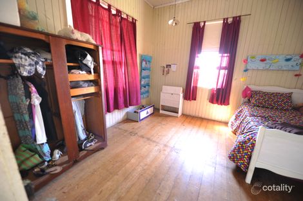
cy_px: 100
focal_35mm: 14
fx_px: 118
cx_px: 152
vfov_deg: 81.2
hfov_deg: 104.3
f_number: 2.8
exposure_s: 1/3
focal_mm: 14
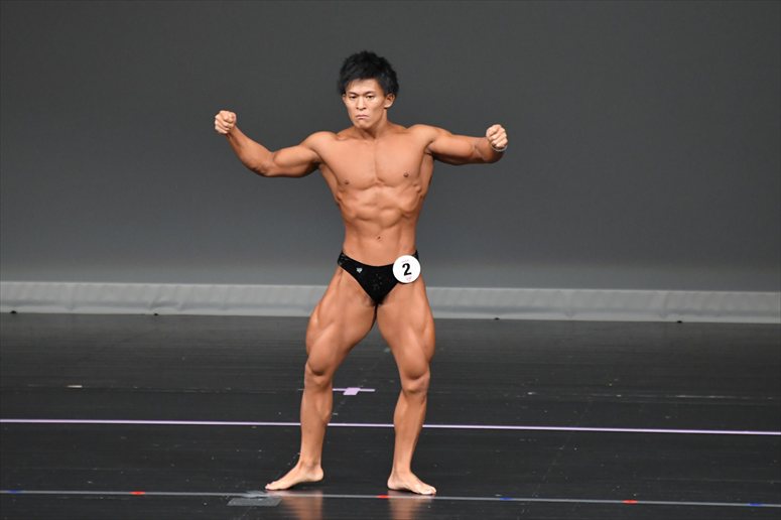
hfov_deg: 5.5
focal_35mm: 375
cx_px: 390
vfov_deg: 3.7
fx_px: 8132
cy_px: 260
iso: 4000
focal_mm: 250
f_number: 5.6
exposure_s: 1/400
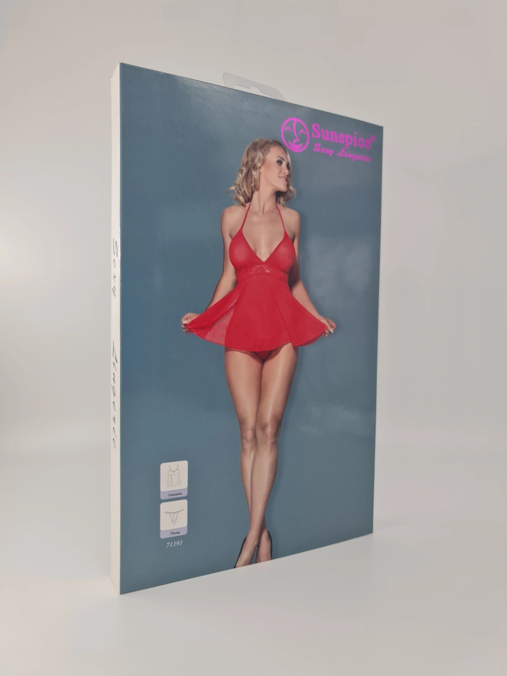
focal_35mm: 25
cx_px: 254
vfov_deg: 69.4
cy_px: 338
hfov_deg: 54.9
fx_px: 488
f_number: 1.8
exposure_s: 1/227
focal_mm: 7
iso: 50
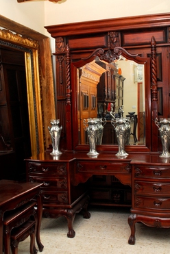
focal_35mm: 40
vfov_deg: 48.4
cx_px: 98
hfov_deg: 33.4
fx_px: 283
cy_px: 120
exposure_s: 1/40
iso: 320
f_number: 5.6
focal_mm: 22
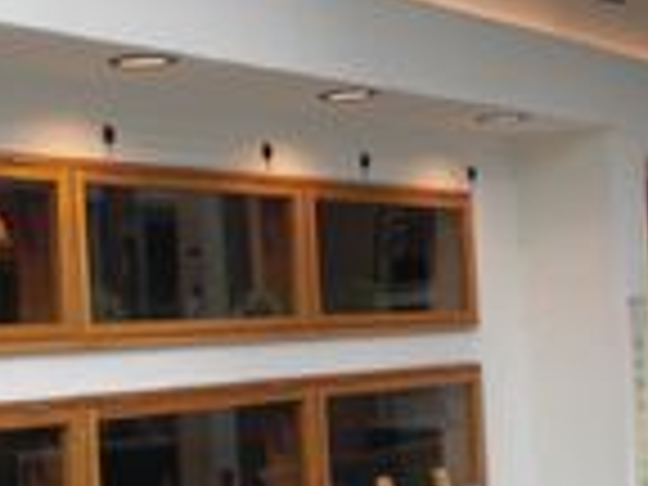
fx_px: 1703
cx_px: 178
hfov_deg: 21.4
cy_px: 317
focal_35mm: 91
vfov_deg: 16.2
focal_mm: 6.3
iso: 64
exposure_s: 1/80
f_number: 3.1
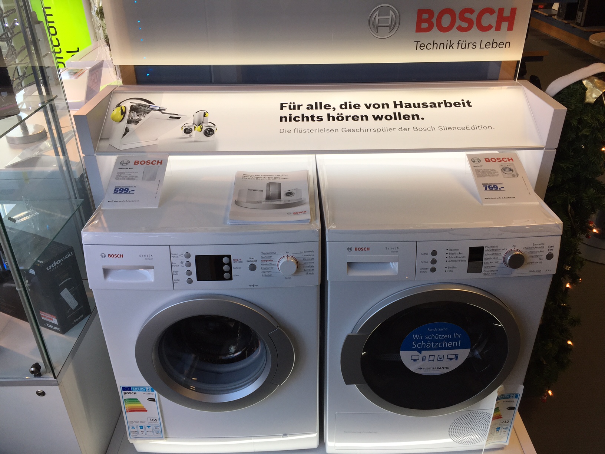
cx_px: 302
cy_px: 227
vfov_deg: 48.2
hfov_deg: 61.7
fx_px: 507
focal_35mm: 29
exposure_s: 1/107
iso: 32
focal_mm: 4.15
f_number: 2.2
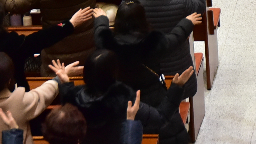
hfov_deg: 8.4
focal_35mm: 256
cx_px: 278
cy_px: -205
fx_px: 1737
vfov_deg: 4.6
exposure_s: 1/250
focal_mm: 58
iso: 3200
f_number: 4
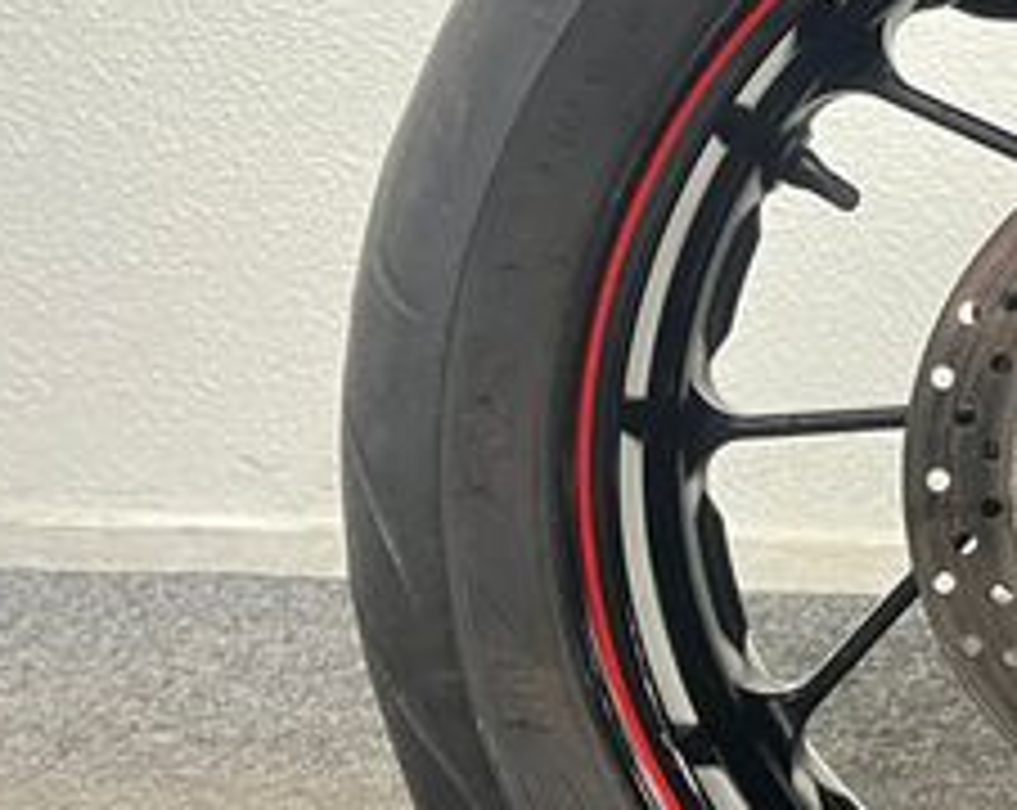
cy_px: 342
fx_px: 2163
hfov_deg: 24.0
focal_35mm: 72
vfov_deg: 21.2
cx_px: 1233
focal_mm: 5.1
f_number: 1.6
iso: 400
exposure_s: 1/50
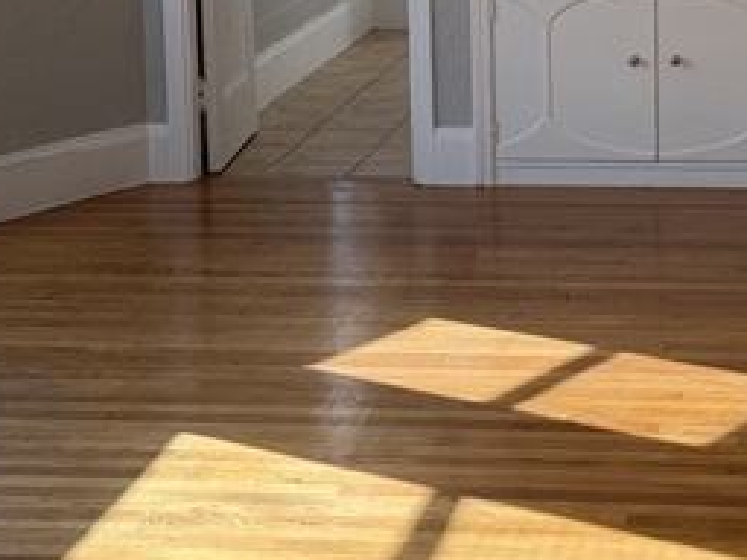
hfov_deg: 20.2
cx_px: 613
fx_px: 2072
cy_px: -35
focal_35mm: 96
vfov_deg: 15.1
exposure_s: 1/310
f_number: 1.78
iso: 80
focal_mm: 6.76
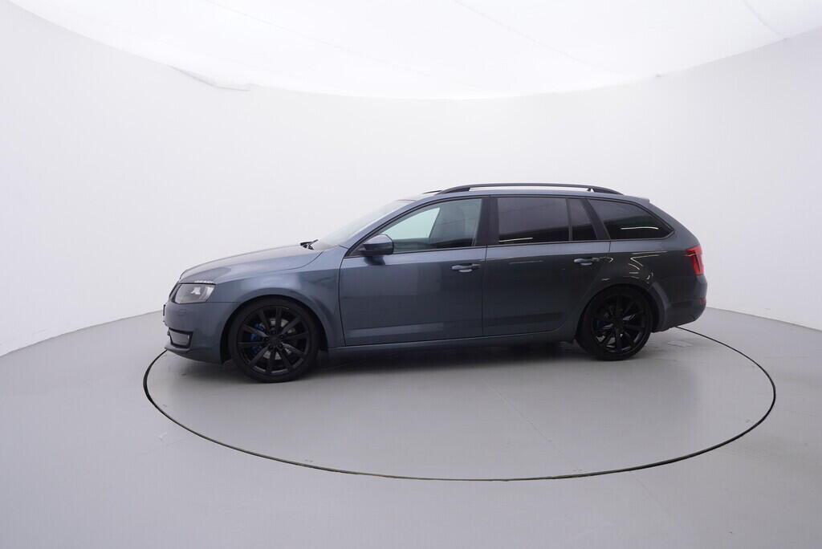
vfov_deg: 56.2
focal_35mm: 22
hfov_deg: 77.3
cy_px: 274
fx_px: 514
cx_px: 411
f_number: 5
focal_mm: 15
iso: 200
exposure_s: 1/80
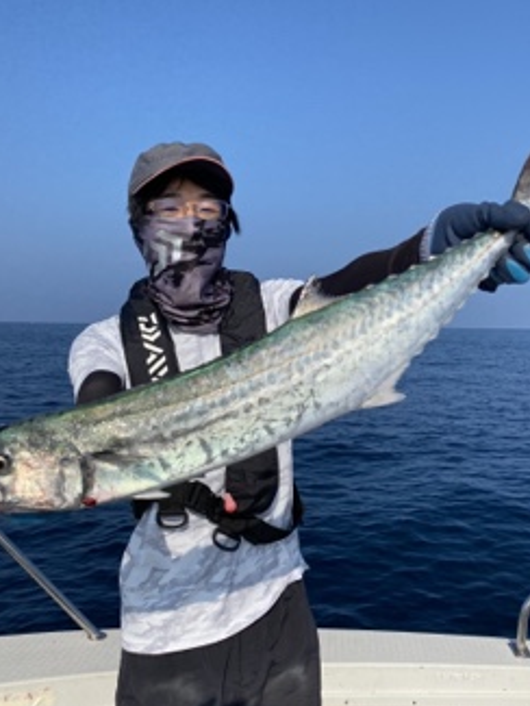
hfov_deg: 44.2
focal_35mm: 32
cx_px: 267
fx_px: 653
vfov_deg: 56.8
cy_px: 356
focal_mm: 4.25
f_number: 1.8
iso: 32
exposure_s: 1/4115
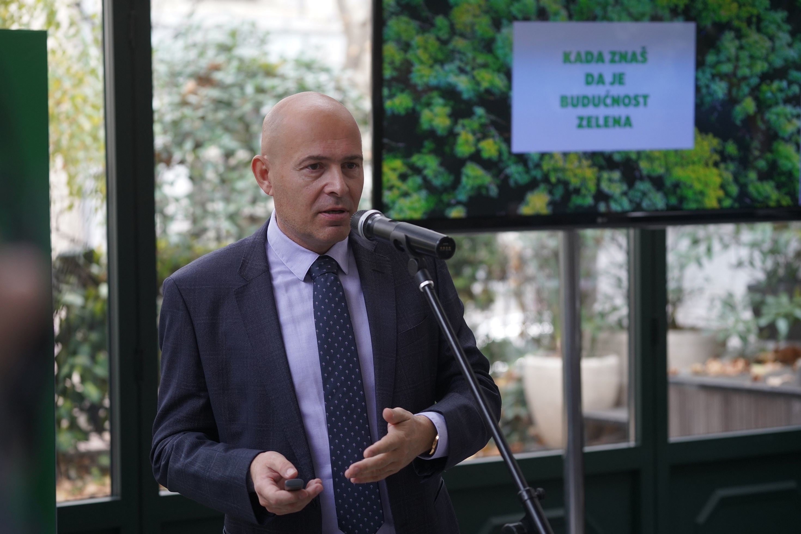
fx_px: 2069
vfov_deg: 14.7
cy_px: 267
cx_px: 400
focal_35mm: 93
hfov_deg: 21.9
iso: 1250
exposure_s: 1/200
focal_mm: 93
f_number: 4
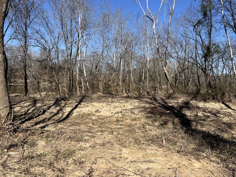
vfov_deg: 51.3
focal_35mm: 27
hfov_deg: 65.3
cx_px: 122
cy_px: 92
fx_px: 184
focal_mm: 5.1
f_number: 1.6
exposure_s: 1/2967
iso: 50
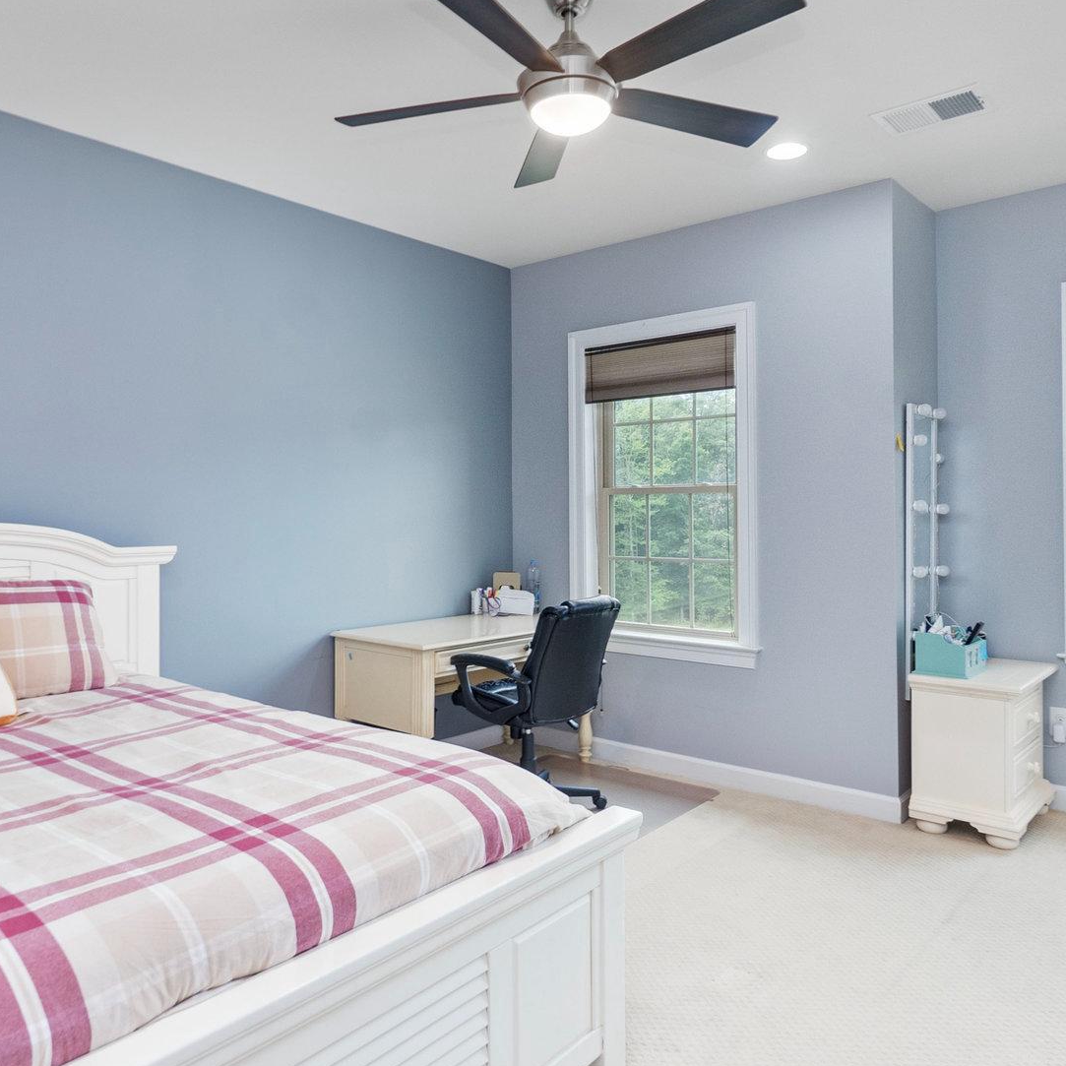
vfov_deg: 64.9
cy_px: 581
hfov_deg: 65.0
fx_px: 836
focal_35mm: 24
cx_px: 510
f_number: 7.1
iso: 400
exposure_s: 1/2.5
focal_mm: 10
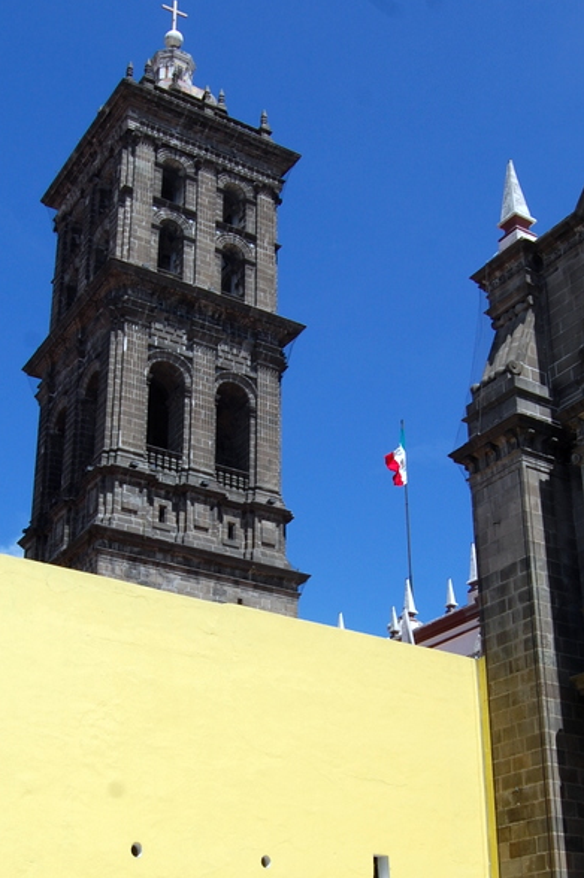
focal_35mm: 47
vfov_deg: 41.5
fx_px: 1146
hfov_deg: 28.6
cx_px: 289
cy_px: 567
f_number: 10
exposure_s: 1/400
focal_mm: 18
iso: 200
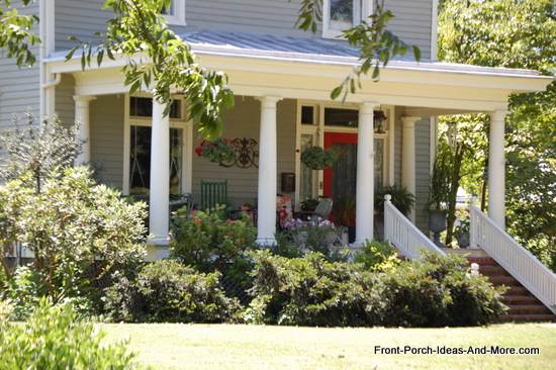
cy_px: 185
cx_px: 278
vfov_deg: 10.7
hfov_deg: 16.1
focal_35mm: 128
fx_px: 1968
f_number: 4.8
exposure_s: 1/400
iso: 400
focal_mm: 85
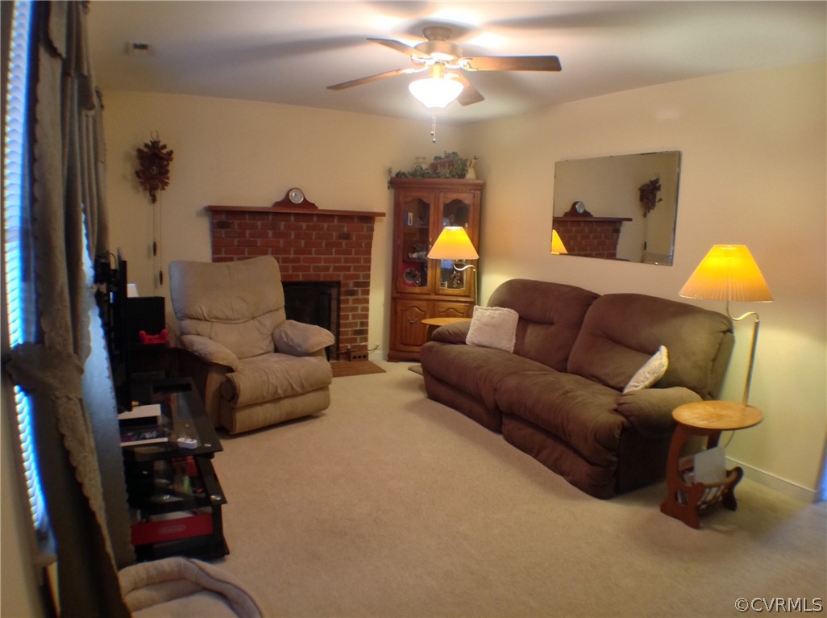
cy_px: 309
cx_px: 414
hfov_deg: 52.7
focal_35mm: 35
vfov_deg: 40.6
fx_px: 835
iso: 250
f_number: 2.4
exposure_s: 1/15
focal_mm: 4.28
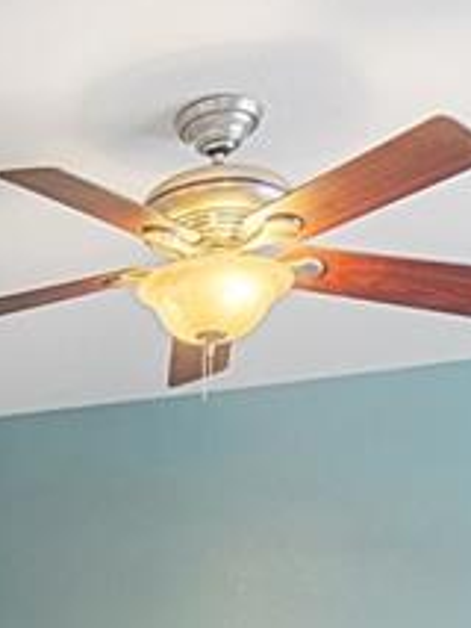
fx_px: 1341
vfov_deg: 23.0
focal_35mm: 74
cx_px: -200
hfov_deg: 18.1
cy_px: 846
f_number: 5
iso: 320
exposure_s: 1/20
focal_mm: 16
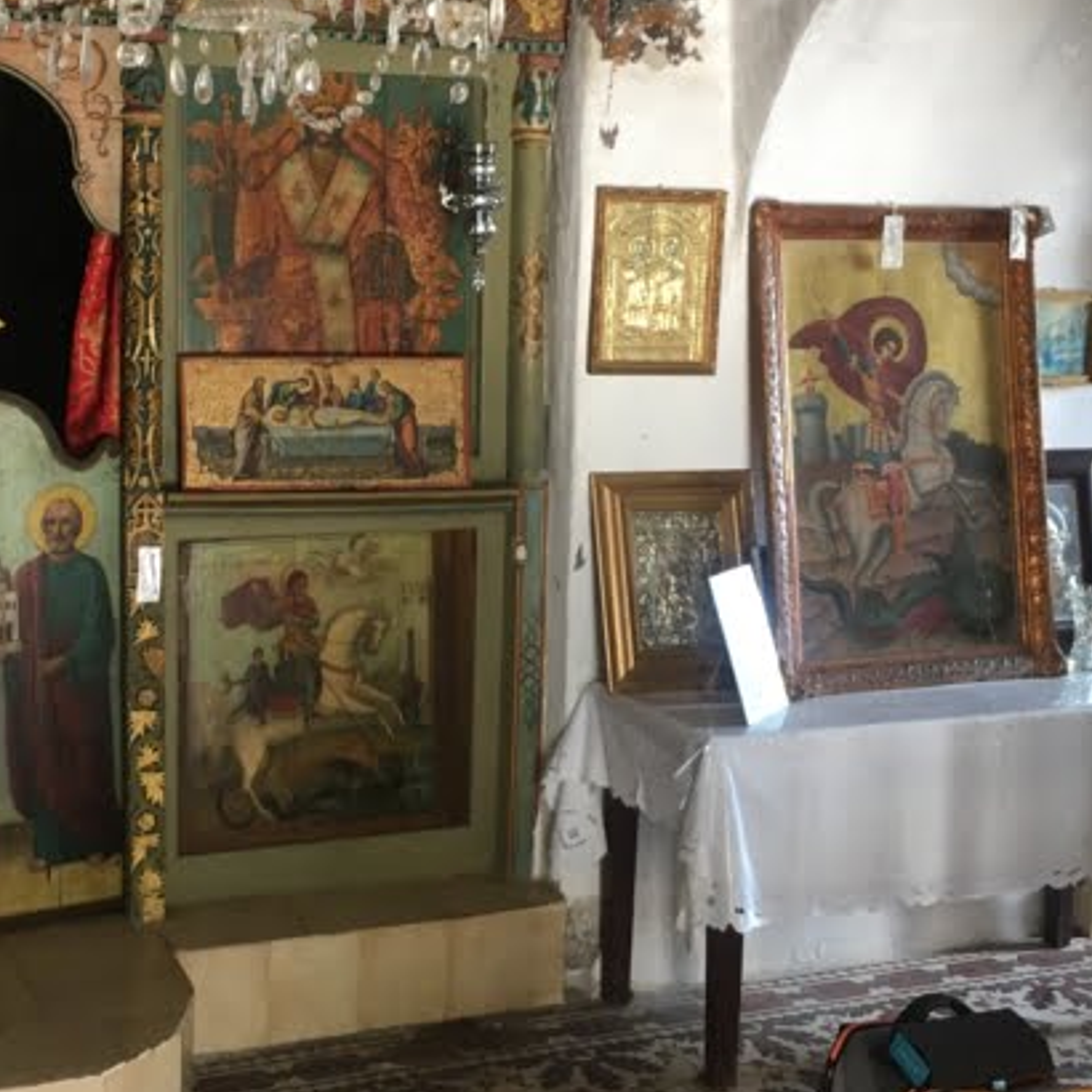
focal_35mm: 50
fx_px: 1785
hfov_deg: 33.8
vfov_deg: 34.0
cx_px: 378
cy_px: 458
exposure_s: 1/33
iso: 80
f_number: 2.2
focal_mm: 4.2
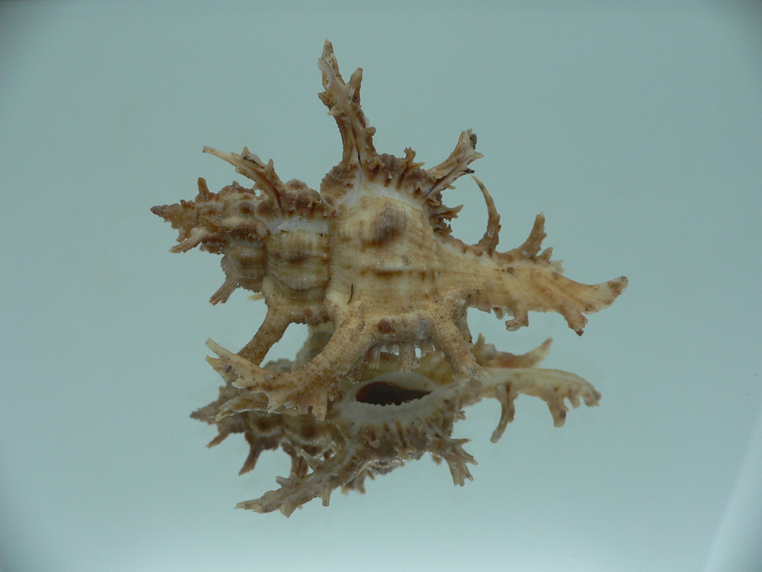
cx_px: 381
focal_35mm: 35
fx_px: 770
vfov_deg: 40.7
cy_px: 286
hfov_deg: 52.6
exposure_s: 1/60
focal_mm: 4.6
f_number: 2.8
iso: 80
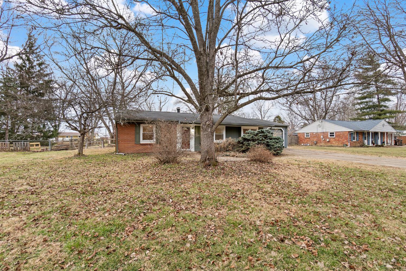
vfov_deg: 77.3
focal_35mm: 15
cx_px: 203
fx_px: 169
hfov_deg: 100.4
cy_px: 136
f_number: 5.6
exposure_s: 1/40
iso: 400
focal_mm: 10
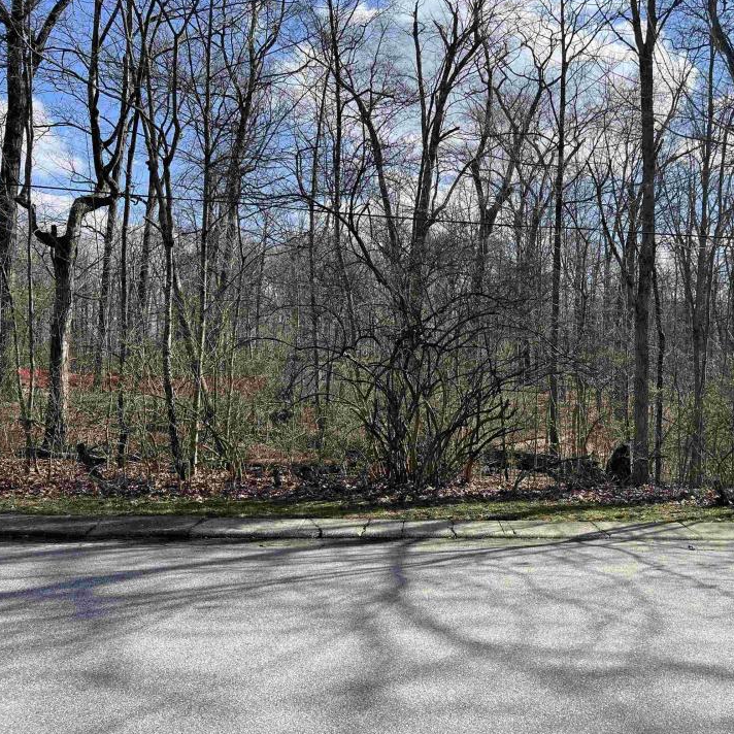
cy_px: 366
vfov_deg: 52.5
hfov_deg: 51.6
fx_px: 744
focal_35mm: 31
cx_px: 489
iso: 50
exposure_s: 1/2513
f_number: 1.5
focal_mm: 5.7
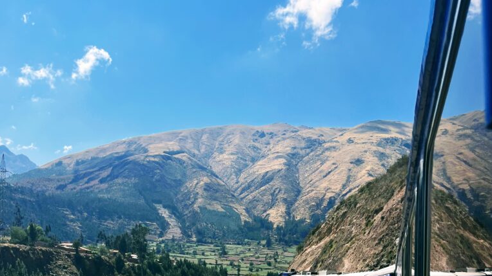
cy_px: 309
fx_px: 496
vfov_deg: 28.2
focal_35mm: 38
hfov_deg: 52.8
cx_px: 247
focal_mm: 5.1
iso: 50
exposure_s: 1/4310
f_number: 1.6
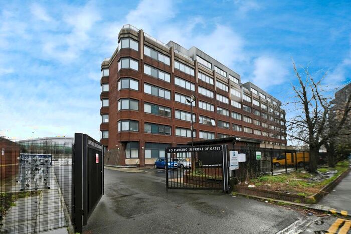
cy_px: 117
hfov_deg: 100.4
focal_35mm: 15
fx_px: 146
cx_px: 176
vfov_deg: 77.3
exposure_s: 1/200
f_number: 6.3
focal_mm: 15
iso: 160
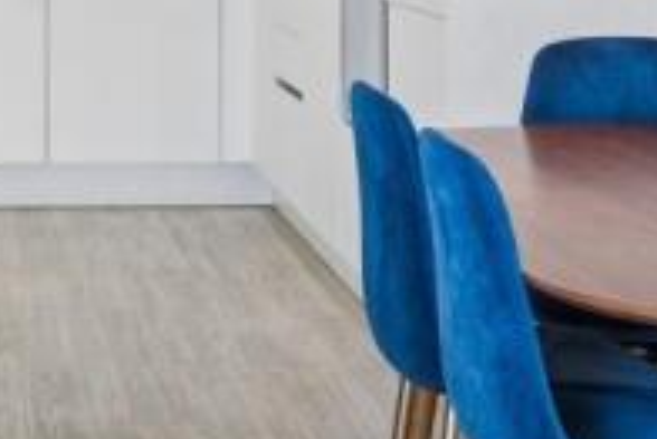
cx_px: 2
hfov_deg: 17.1
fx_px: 2137
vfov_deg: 11.5
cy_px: -75
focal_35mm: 117
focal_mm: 35
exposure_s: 1/40
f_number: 8
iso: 320
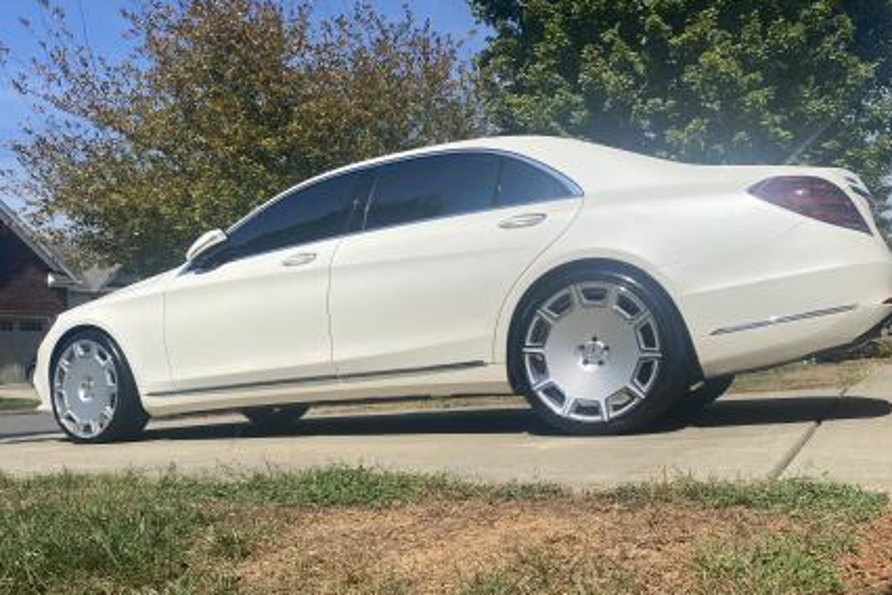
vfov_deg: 40.8
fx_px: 793
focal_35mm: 32
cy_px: 375
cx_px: 425
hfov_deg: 58.7
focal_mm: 4.25
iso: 32
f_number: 1.8
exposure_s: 1/5236
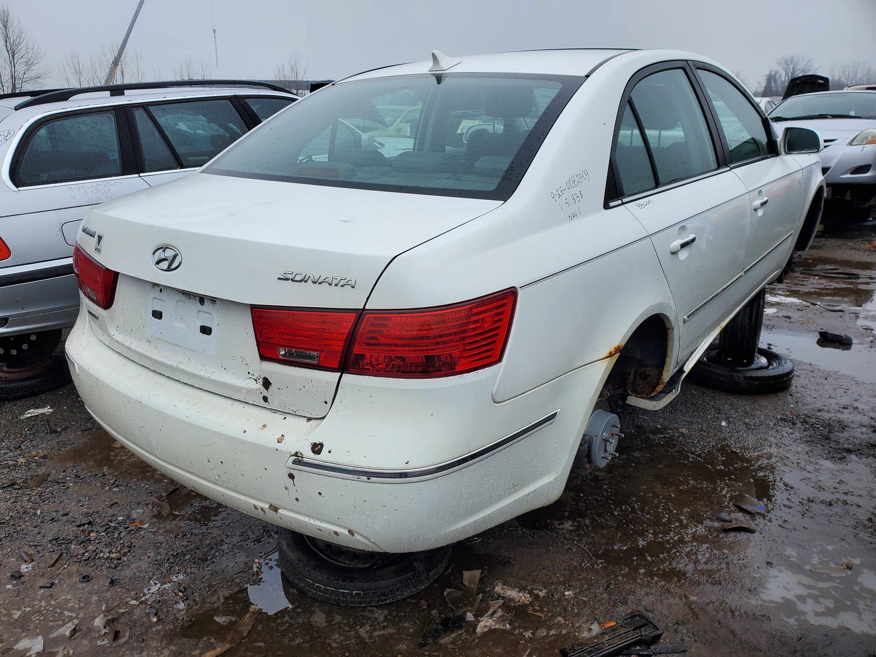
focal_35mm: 26
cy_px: 328
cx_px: 438
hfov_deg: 67.3
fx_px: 658
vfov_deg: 53.1
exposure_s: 1/548
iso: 50
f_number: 2.4
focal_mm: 4.3
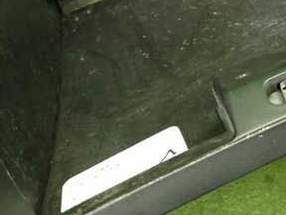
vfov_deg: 26.9
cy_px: 13
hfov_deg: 34.7
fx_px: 430
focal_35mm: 52
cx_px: 258
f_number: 2
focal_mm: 4.5
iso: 500
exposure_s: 1/30
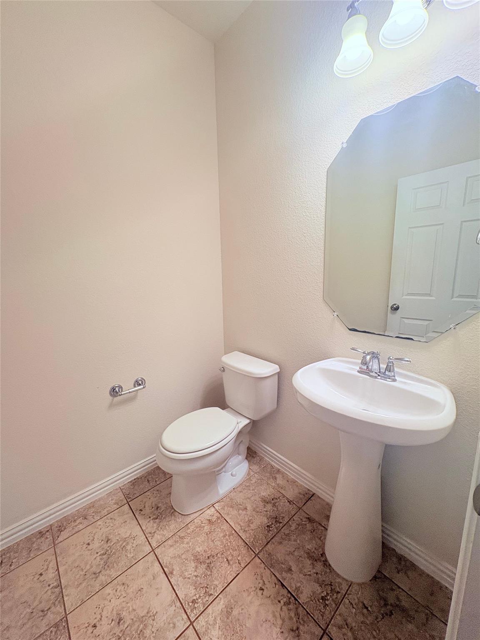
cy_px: 320
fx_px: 259
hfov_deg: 85.7
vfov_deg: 102.1
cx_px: 240
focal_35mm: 14
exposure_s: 1/120
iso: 200
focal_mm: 2.22
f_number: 2.2
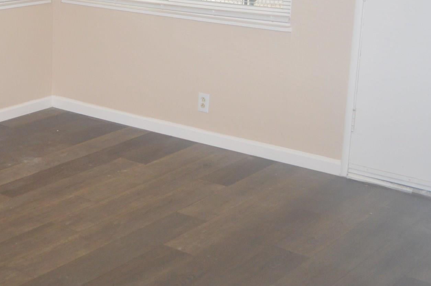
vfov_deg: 20.2
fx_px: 789
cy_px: 41
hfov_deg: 28.8
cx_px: 11
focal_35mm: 66
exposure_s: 1/60
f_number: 3.5
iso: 500
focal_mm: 18
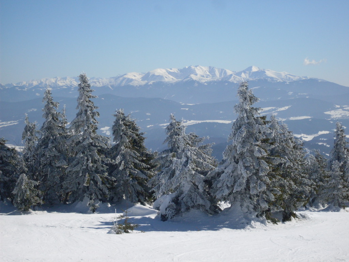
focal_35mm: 103
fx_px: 1038
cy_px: 131
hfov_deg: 19.1
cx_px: 174
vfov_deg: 14.4
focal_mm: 17.1
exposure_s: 1/1000
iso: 80
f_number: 4.8
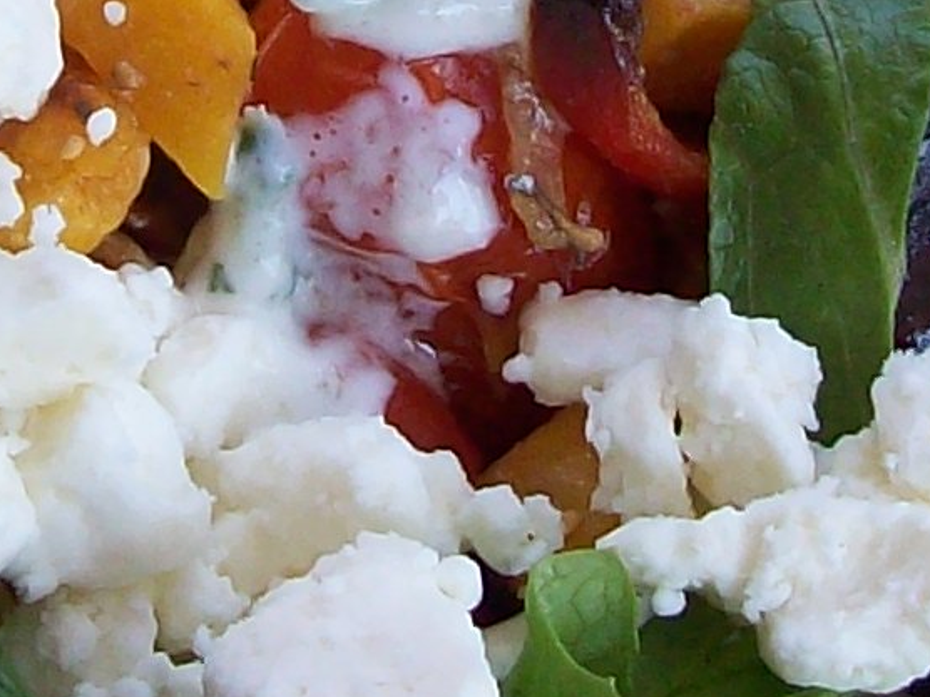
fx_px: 5320
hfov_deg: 10.0
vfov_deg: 7.4
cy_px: -120
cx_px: 243
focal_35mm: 198
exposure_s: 1/71.1
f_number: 2.7
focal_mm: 6
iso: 80
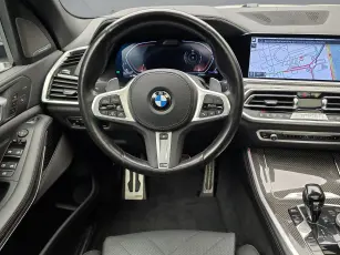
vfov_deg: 51.1
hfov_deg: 65.0
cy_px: 147
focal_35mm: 27
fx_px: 265
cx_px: 195
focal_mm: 6.3
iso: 250
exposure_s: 1/51
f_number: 1.7
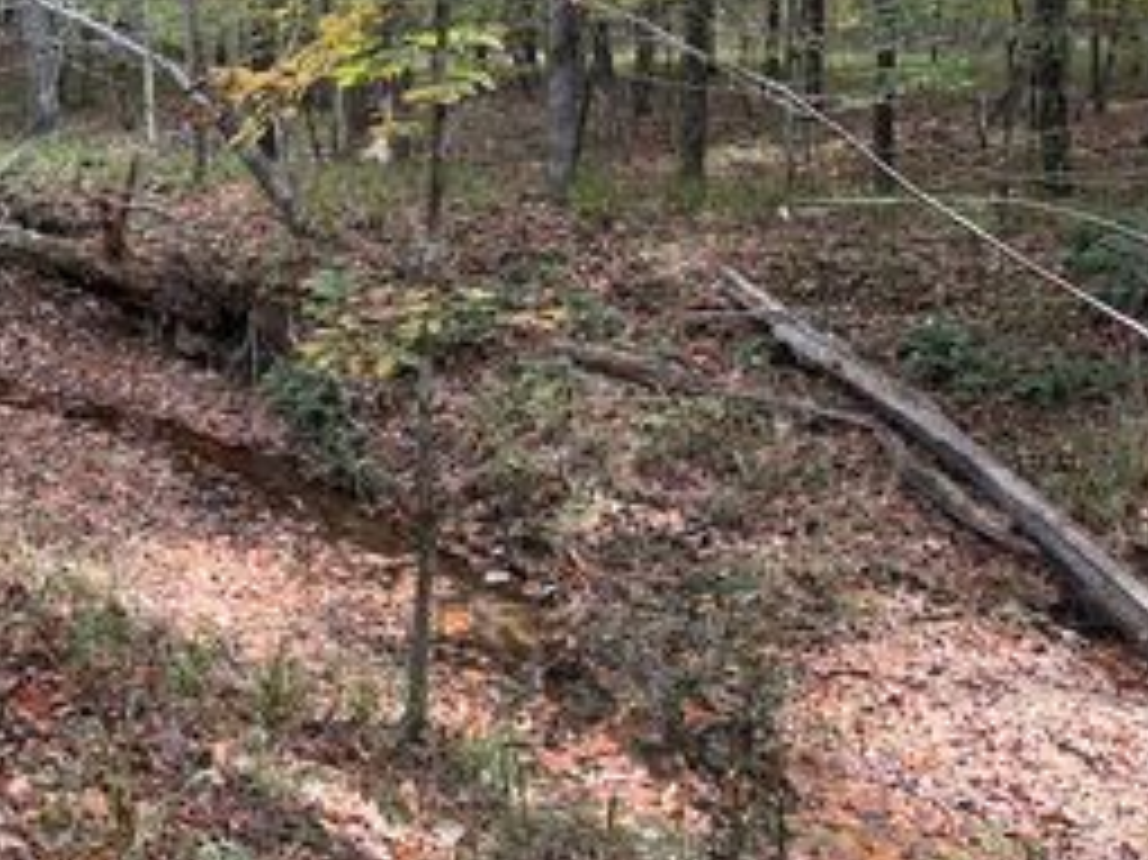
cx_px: 214
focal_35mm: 44
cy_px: 313
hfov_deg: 41.0
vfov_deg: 32.7
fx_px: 1459
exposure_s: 1/121
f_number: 1.6
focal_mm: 5.96
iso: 40
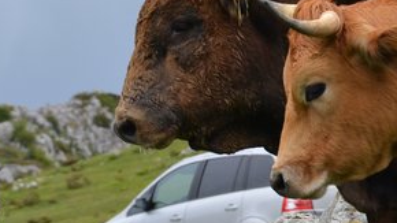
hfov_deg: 4.7
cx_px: 444
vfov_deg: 2.7
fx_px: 4783
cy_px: 90
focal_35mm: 454
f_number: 9
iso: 400
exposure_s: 1/640
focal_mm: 105
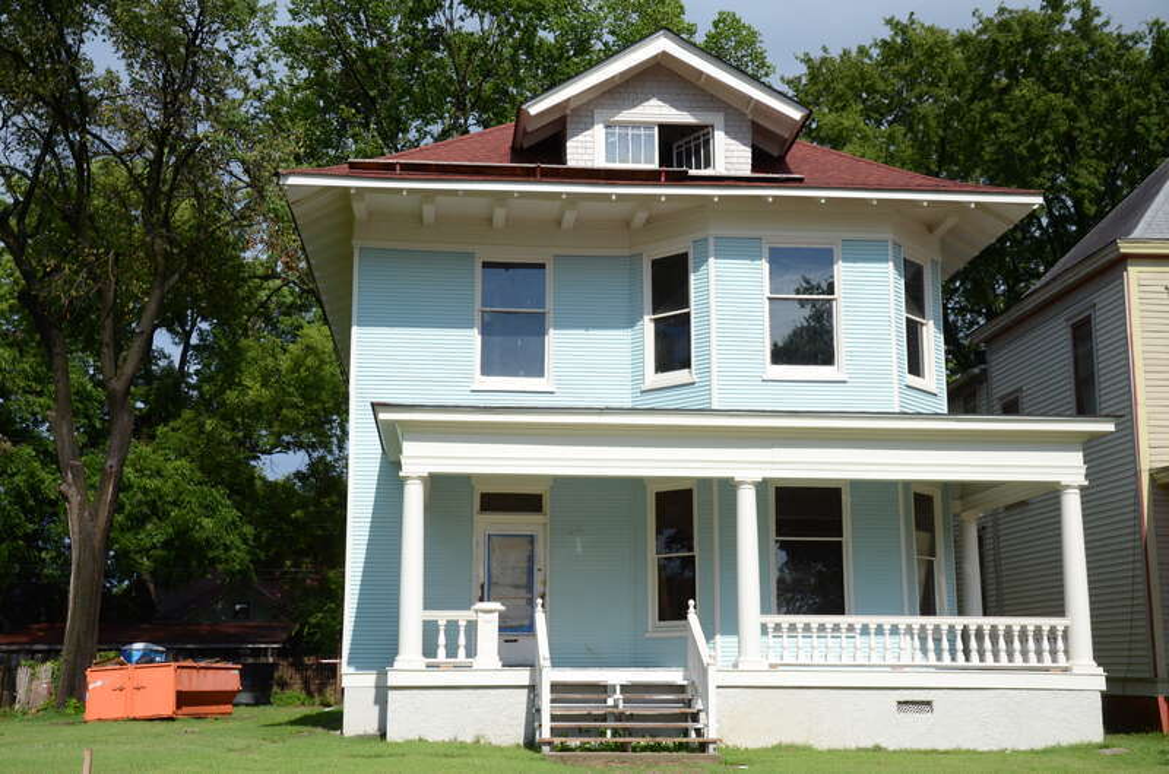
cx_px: 584
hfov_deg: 43.7
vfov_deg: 29.7
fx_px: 1458
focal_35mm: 45
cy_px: 387
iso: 800
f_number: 5.6
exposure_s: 1/6400
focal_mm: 30
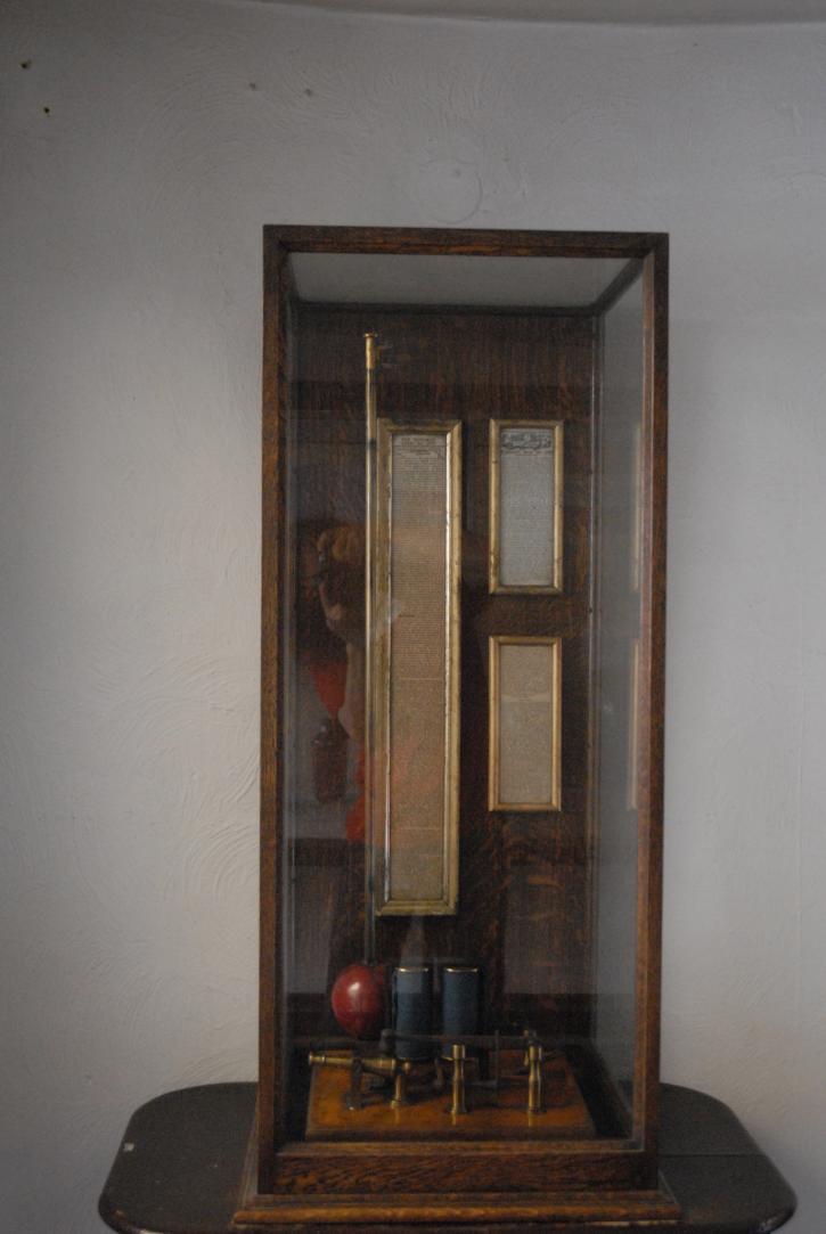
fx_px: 1390
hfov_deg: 33.1
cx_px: 413
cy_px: 617
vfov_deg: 47.9
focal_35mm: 40
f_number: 3.8
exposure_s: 1/60
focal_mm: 27
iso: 1600
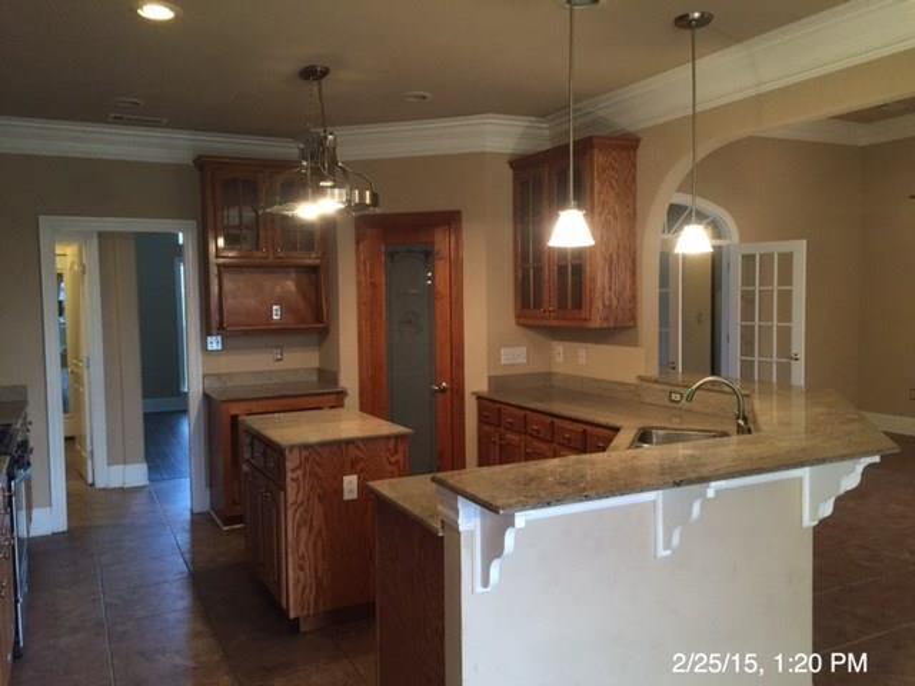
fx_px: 767
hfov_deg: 61.7
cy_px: 343
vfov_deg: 48.2
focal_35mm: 29
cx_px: 458
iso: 125
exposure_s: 1/30
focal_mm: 4.15
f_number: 2.2
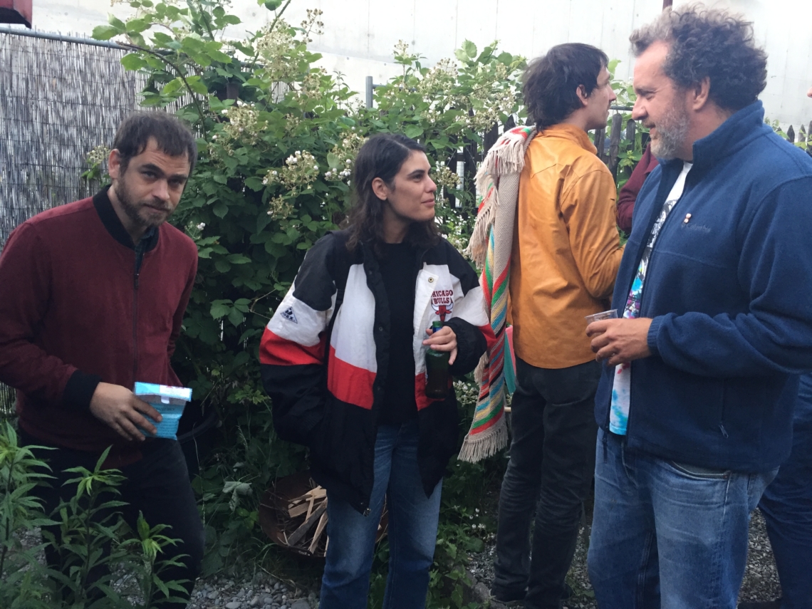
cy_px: 304
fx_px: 680
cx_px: 406
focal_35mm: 29
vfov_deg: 48.2
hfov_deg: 61.7
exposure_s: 1/33
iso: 64
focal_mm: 4.15
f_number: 2.2
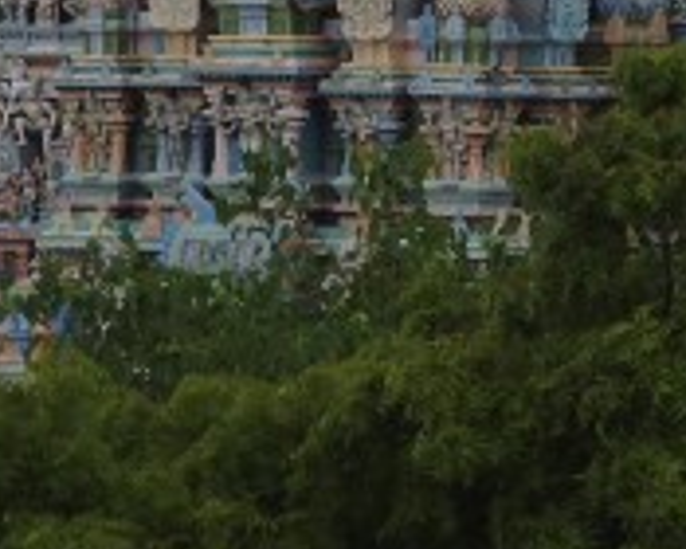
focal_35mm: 602
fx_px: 12222
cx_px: 968
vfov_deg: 2.6
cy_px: -529
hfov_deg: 3.2
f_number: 5
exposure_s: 1/160
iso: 100
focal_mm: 24.2
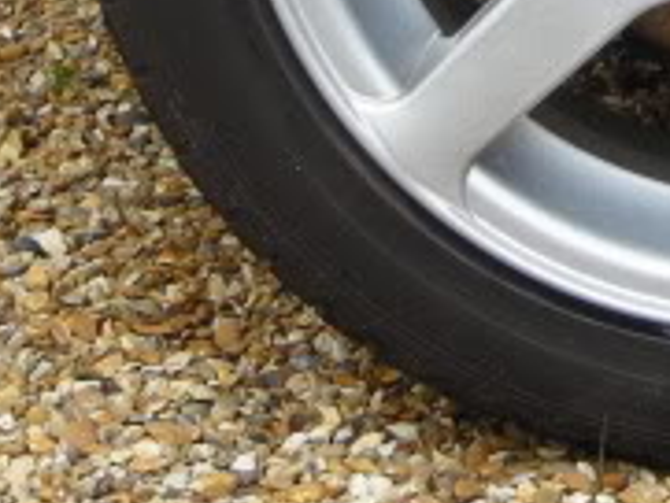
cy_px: -178
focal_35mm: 145
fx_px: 2808
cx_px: 751
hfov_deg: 13.3
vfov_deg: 10.0
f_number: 3.3
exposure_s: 1/75.5
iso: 50
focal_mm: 6.8
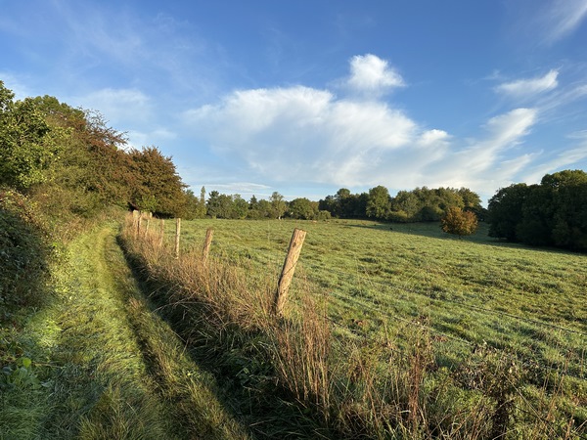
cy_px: 220
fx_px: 407
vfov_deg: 56.8
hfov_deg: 71.6
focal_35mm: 24
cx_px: 294
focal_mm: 6.86
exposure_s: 1/2469
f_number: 1.78
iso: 80
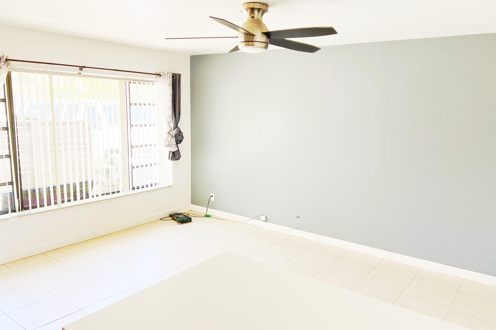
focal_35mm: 28
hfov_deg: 65.5
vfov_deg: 46.4
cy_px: 179
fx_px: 386
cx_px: 252
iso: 64
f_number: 1.5
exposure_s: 1/120
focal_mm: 5.7
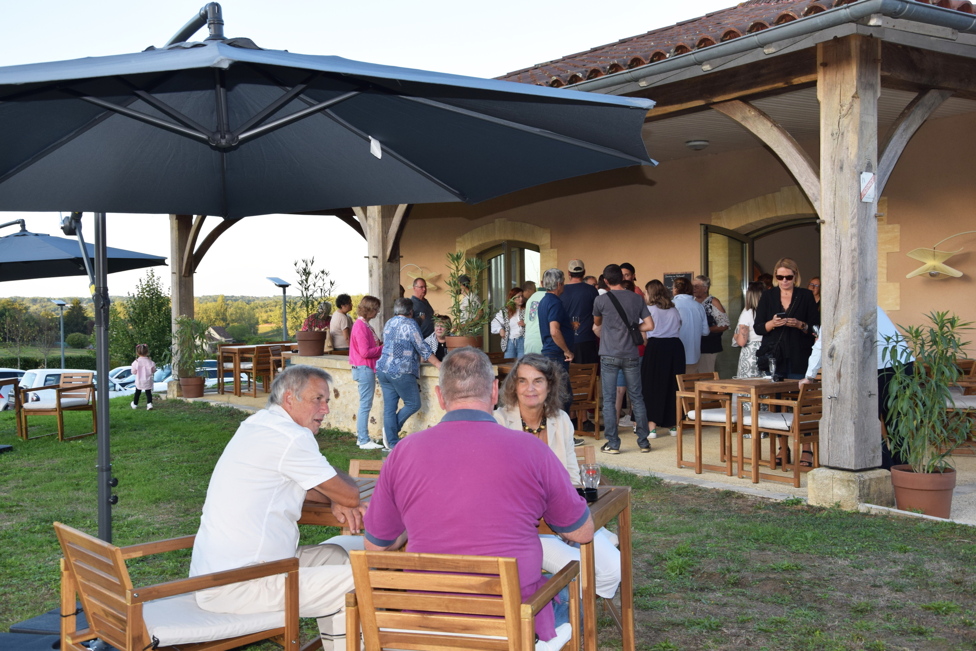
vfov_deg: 34.2
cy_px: 326
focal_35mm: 39
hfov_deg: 49.6
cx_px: 488
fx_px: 1057
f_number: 5.6
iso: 320
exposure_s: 1/125
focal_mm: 26
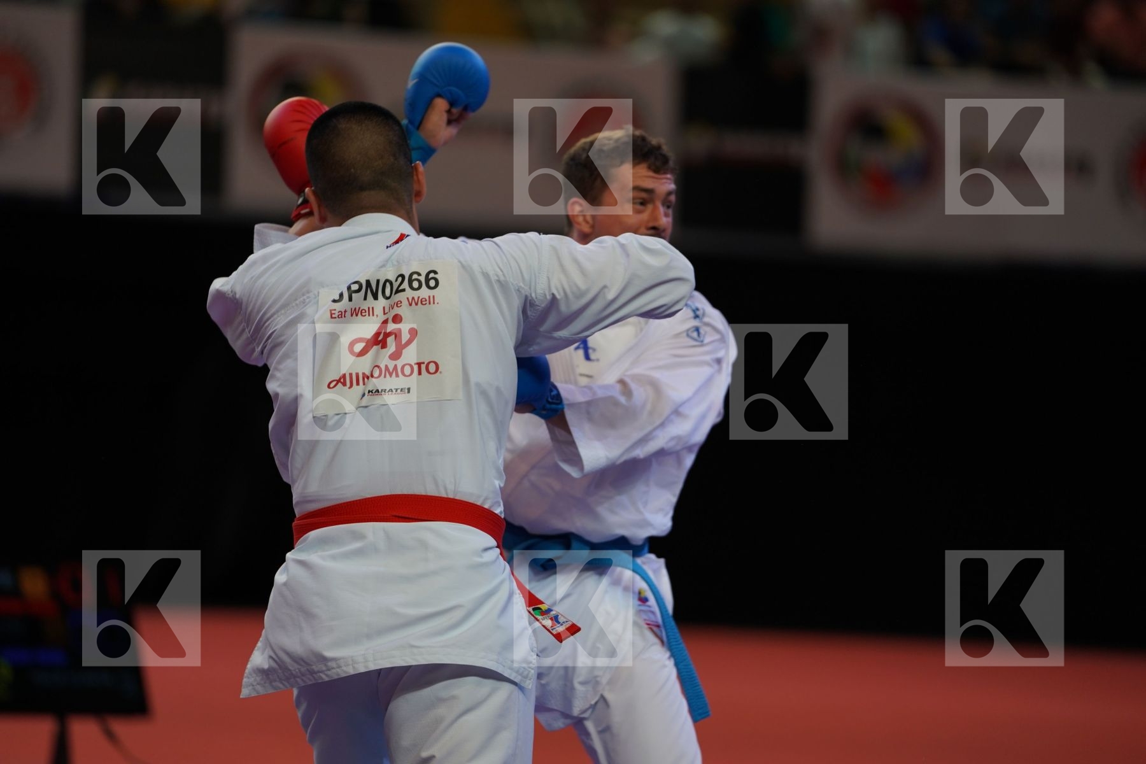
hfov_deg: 10.3
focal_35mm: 200
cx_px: 573
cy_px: 382
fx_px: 6366
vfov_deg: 6.9
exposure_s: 1/1000
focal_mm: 200
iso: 640
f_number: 2.8
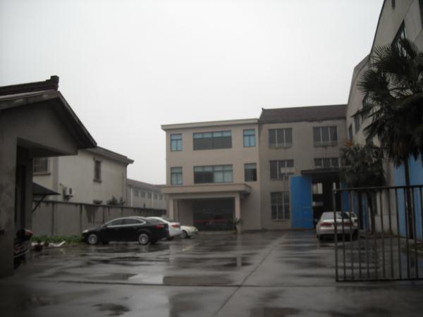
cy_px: 158
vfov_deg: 40.7
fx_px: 428
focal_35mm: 35
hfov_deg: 52.6
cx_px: 212
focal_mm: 5.7
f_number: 2.8
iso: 64
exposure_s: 1/135
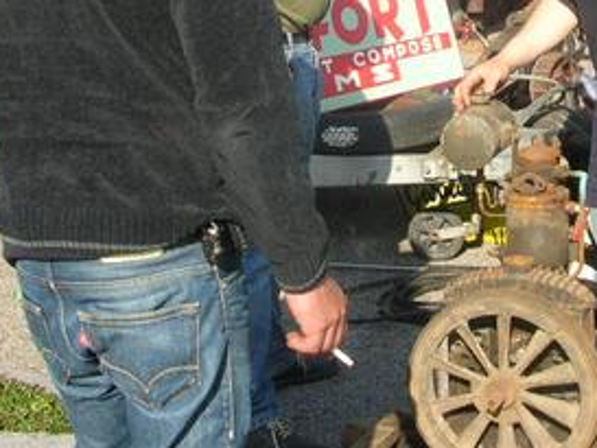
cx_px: 429
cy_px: 33
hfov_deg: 23.6
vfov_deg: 17.7
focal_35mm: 82
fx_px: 1415
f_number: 5.6
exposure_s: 1/138
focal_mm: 5.8
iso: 50
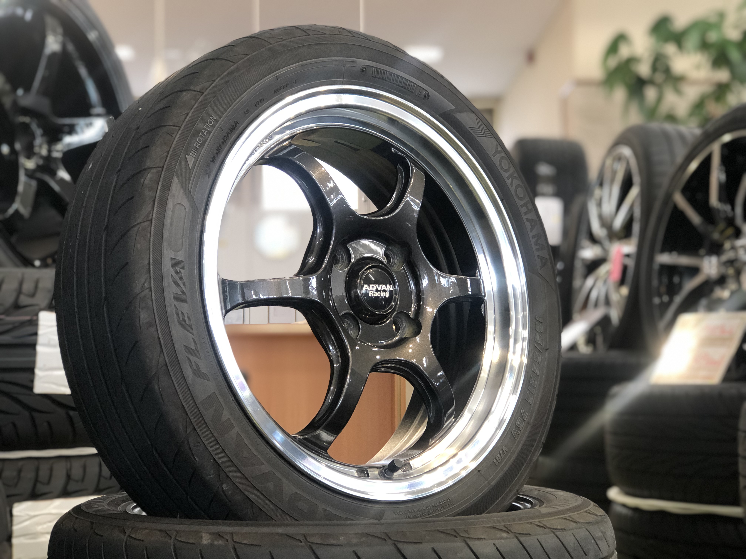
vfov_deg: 25.7
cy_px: 280
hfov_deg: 33.8
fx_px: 1228
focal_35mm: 57
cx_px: 373
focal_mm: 6.6
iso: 64
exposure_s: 1/30
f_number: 2.8
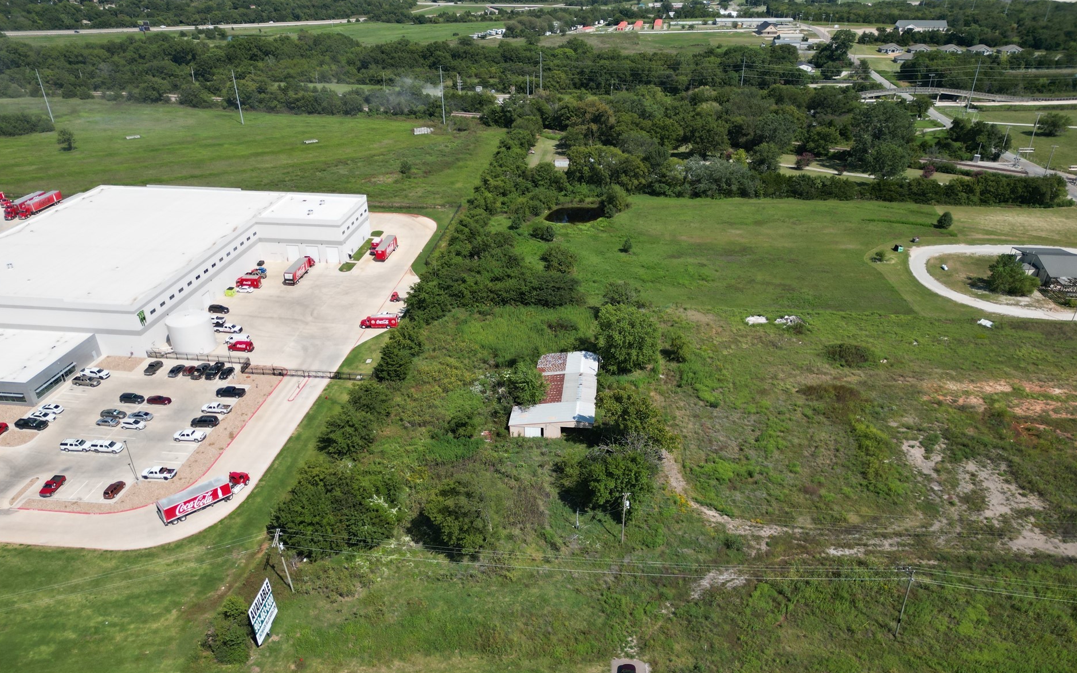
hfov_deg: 70.4
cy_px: 397
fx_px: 763
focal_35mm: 26
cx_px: 533
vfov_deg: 47.4
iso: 200
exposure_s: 1/4000
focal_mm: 6.72
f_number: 1.7
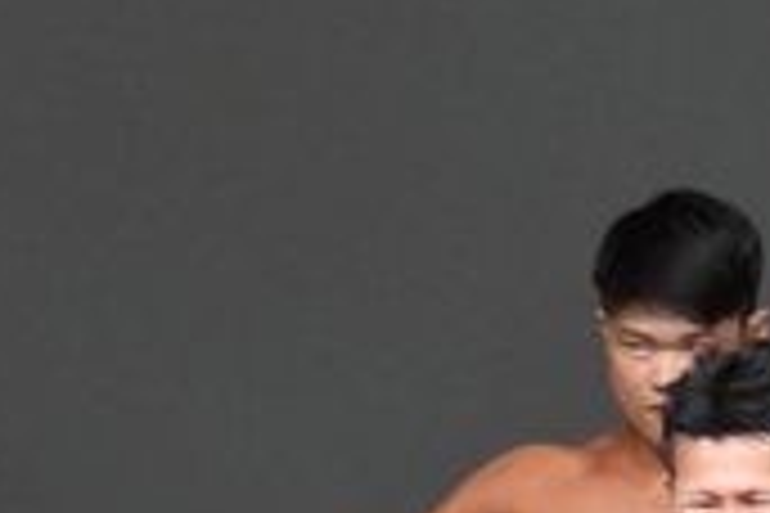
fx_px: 26114
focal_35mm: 1221
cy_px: 1071
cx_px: -227
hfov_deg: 1.7
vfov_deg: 1.1
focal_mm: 180
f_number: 5.6
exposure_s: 1/400
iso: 5000
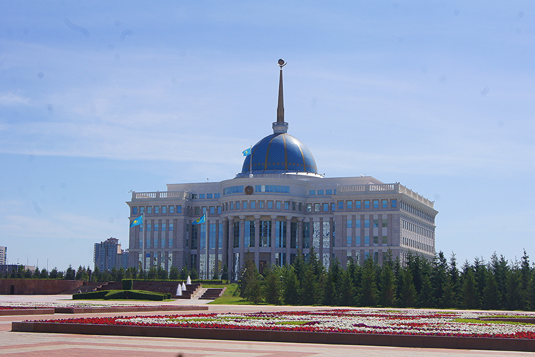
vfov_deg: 22.6
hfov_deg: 33.4
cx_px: 268
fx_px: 892
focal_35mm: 60
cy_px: 178
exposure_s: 1/250
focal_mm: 40
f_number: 13
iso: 200
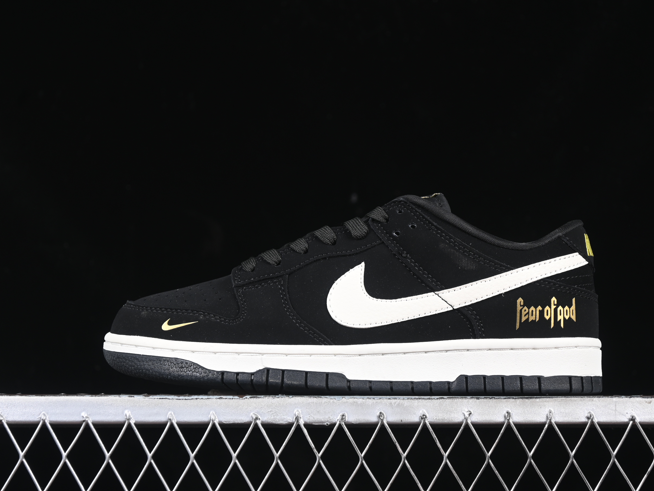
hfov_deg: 23.6
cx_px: 356
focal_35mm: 83
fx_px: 1568
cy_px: 241
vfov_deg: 17.8
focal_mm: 50
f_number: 6.3
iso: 160
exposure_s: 1/50
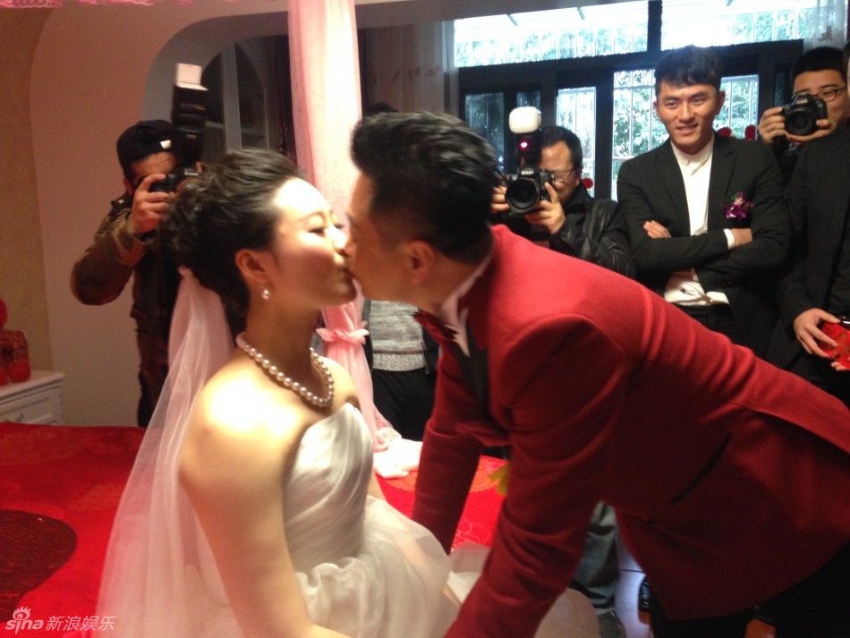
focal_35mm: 33
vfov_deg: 43.0
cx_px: 425
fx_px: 811
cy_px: 319
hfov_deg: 55.3
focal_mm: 4.12
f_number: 2.4
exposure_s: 1/20
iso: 250
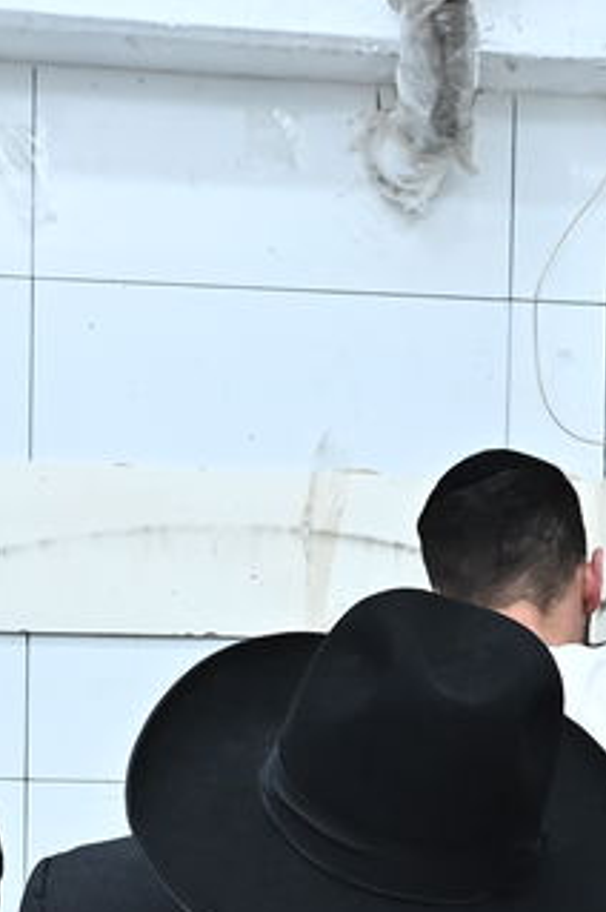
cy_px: 1232
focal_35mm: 123
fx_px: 3112
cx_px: 23
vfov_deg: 15.7
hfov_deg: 11.0
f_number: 7.1
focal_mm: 28
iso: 1600
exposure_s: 1/200
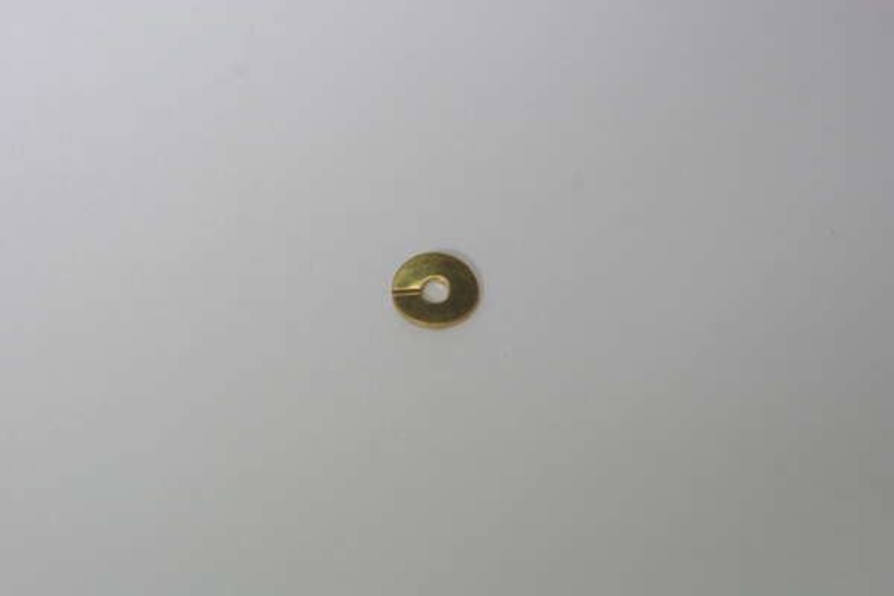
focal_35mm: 120
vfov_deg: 11.4
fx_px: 2980
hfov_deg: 17.1
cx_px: 447
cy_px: 298
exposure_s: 1/60
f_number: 8
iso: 800
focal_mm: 80
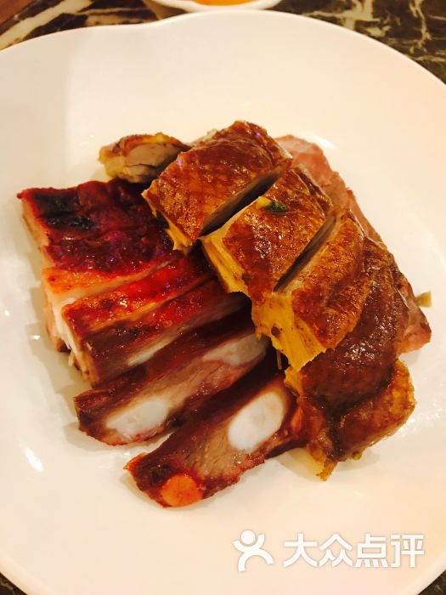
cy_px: 298
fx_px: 481
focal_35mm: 28
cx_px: 223
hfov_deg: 49.7
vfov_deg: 63.4
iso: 80
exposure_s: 1/7
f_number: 1.8
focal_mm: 3.99
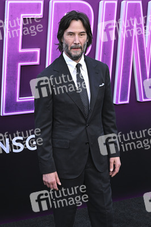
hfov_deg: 23.0
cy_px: 114
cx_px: 76
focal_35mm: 59
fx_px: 372
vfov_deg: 34.0
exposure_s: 1/320
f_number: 5.6
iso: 1600
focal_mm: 59
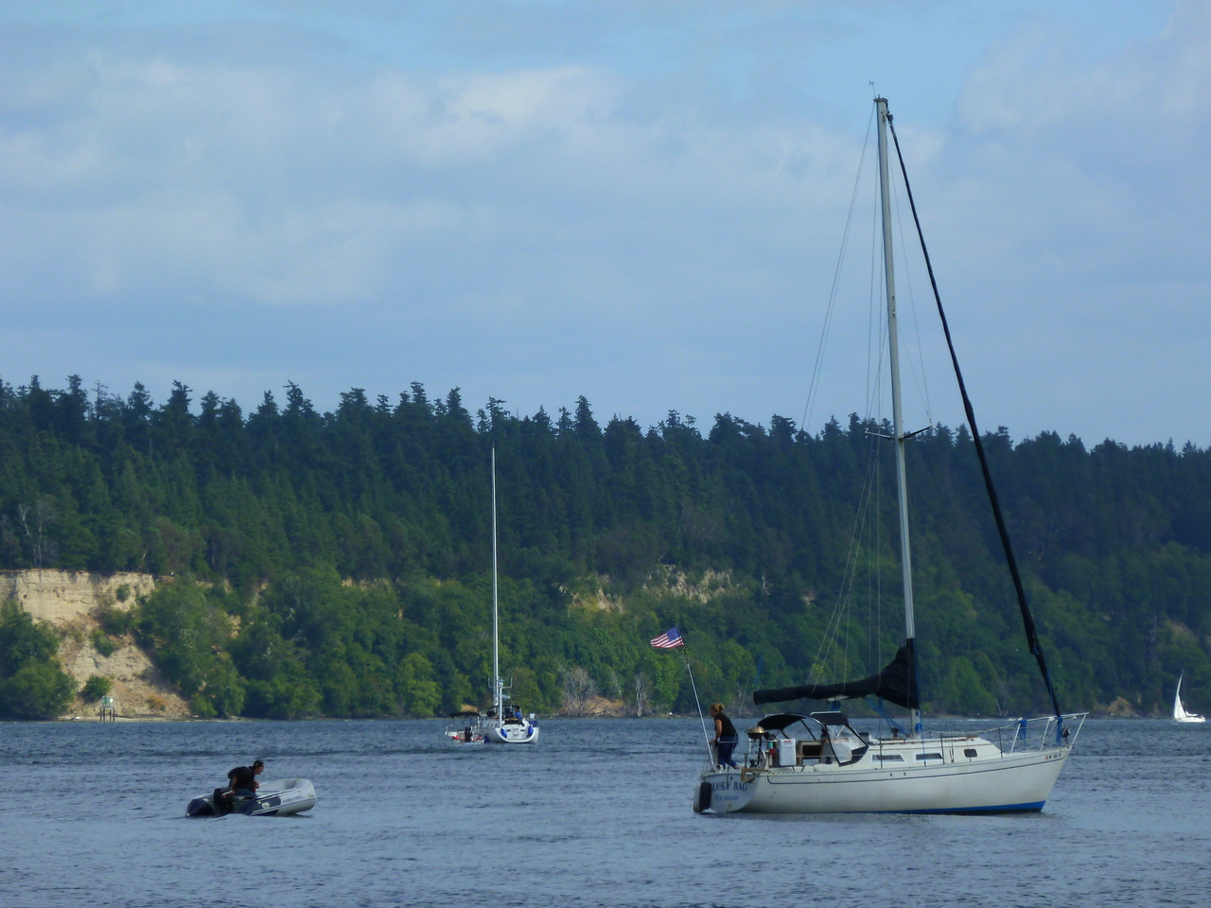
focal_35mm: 225
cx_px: 606
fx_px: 7871
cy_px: 454
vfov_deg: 6.6
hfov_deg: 8.8
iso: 80
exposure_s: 1/320
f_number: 5.9
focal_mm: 36
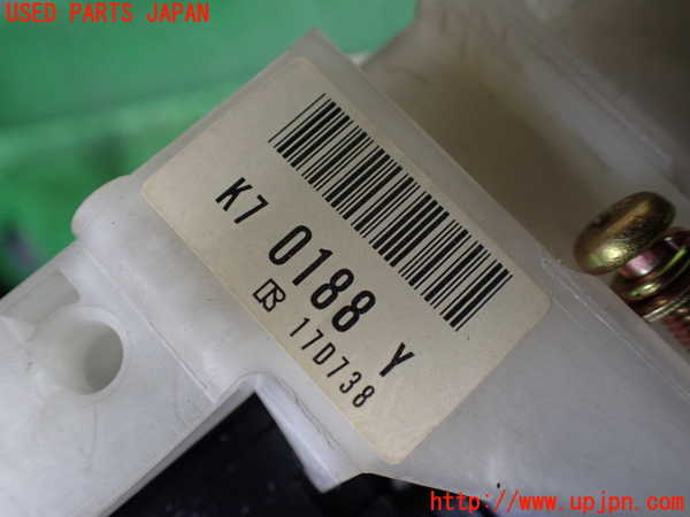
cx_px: 345
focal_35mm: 30
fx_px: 598
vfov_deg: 46.8
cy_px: 258
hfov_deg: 60.0
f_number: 2.3
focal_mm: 5.4
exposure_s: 1/125
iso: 320
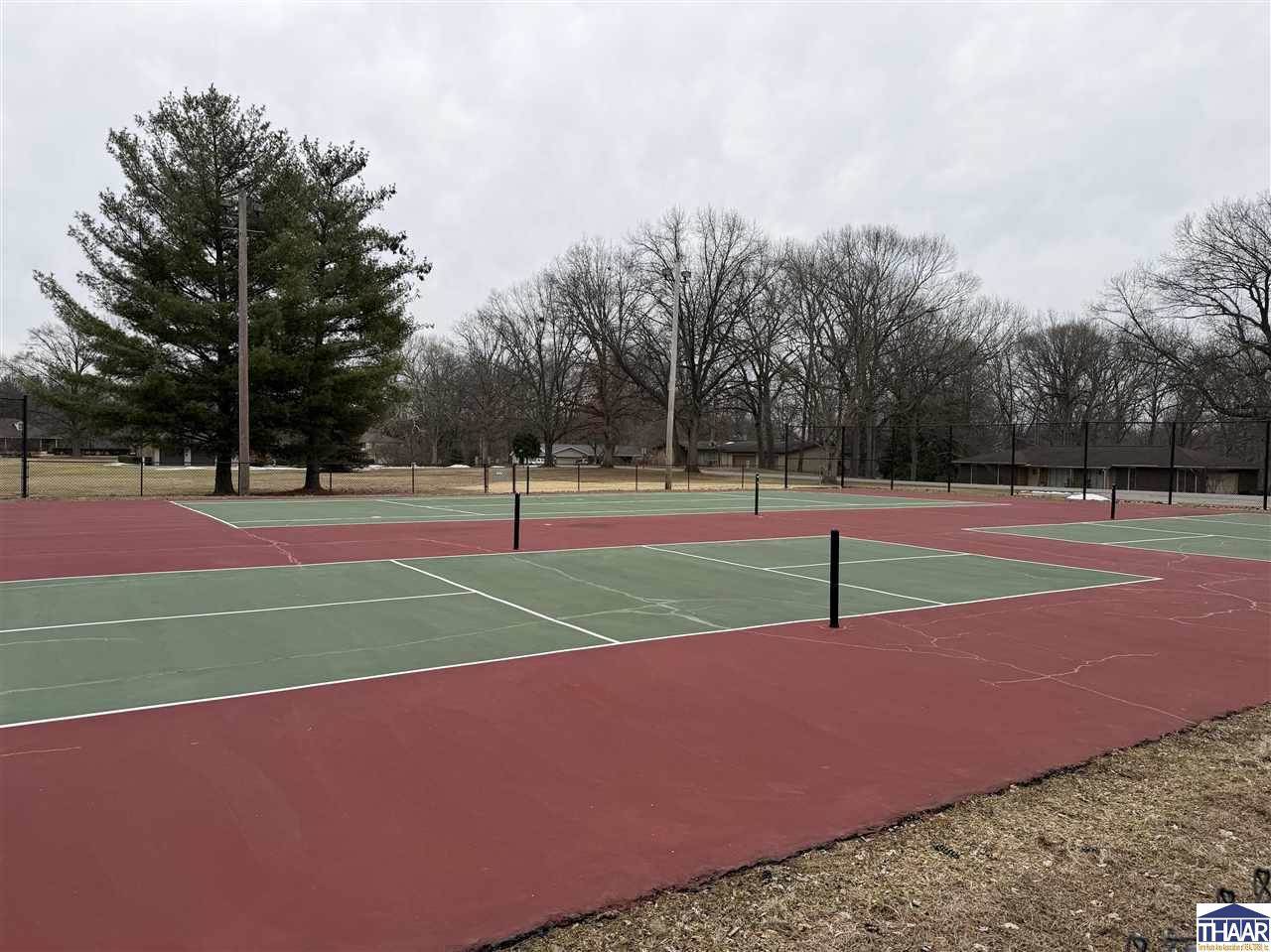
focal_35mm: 24
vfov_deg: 56.8
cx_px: 636
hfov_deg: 71.6
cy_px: 476
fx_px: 881
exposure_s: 1/2169
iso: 80
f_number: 1.78
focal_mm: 6.76
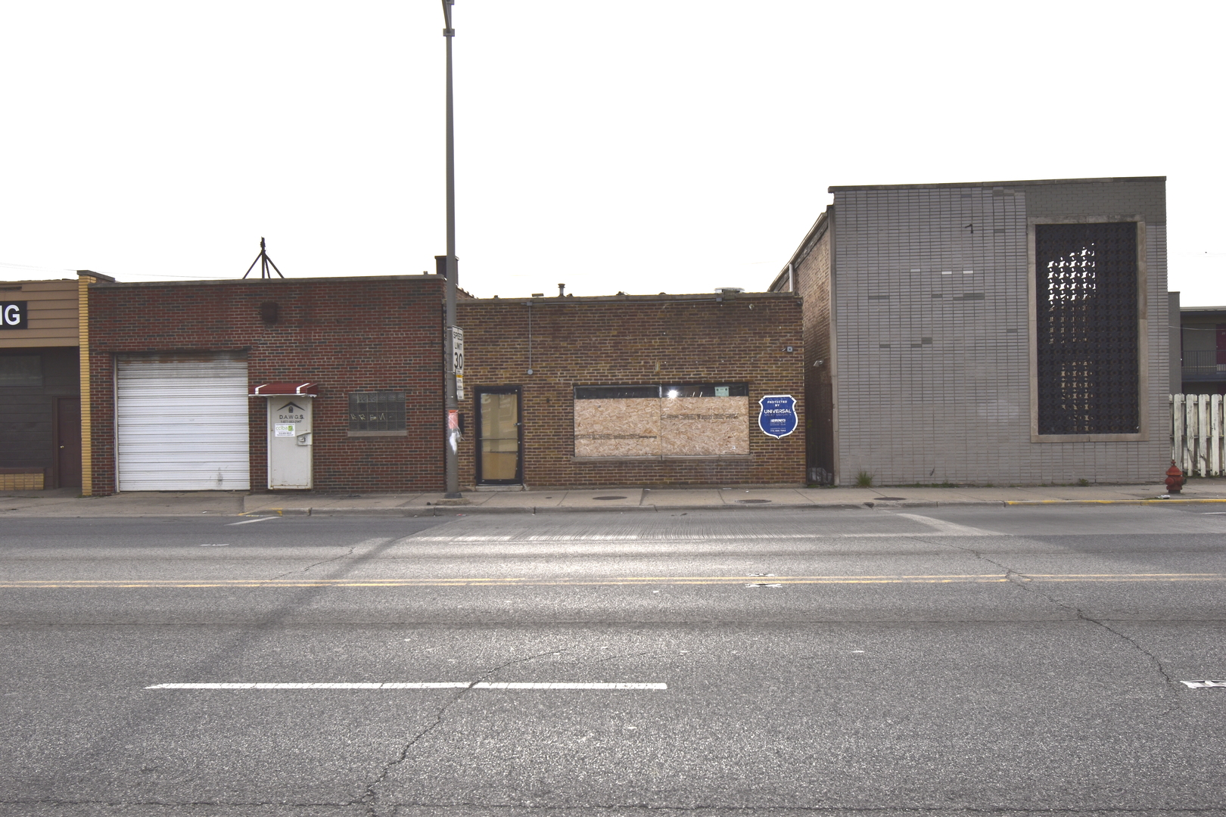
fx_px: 1022
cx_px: 613
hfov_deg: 61.9
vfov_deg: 43.6
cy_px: 408
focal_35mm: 30
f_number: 11
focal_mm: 20
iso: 100
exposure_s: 1/200
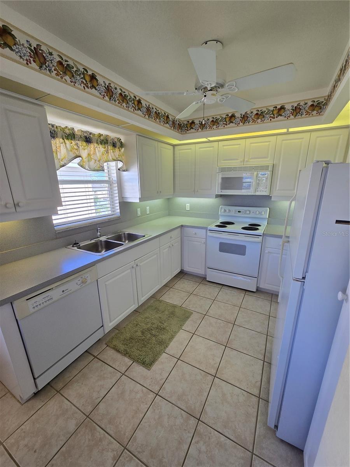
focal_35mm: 13
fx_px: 175
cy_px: 234
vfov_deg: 106.2
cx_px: 175
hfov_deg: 89.9
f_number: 2.2
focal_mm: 2.2
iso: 50
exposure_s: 1/120
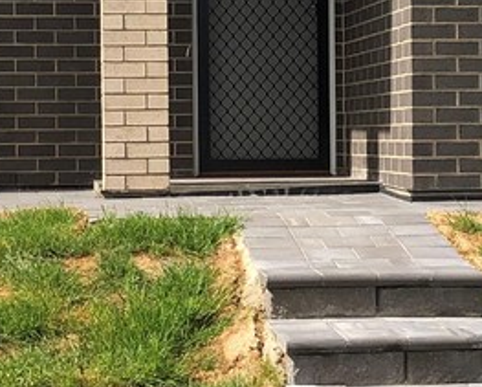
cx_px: 354
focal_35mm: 83
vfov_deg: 18.0
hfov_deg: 22.8
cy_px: -24
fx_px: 1185
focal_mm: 3.99
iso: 20
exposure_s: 1/1919
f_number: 1.8
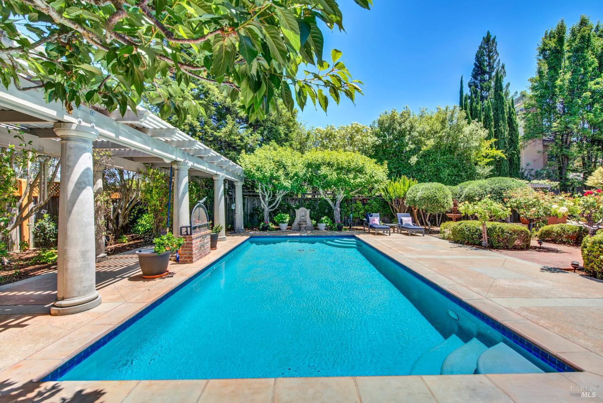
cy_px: 202
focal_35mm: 14
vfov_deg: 81.3
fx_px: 235
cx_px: 302
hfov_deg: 104.2
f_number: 14
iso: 100
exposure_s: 1/50
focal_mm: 14
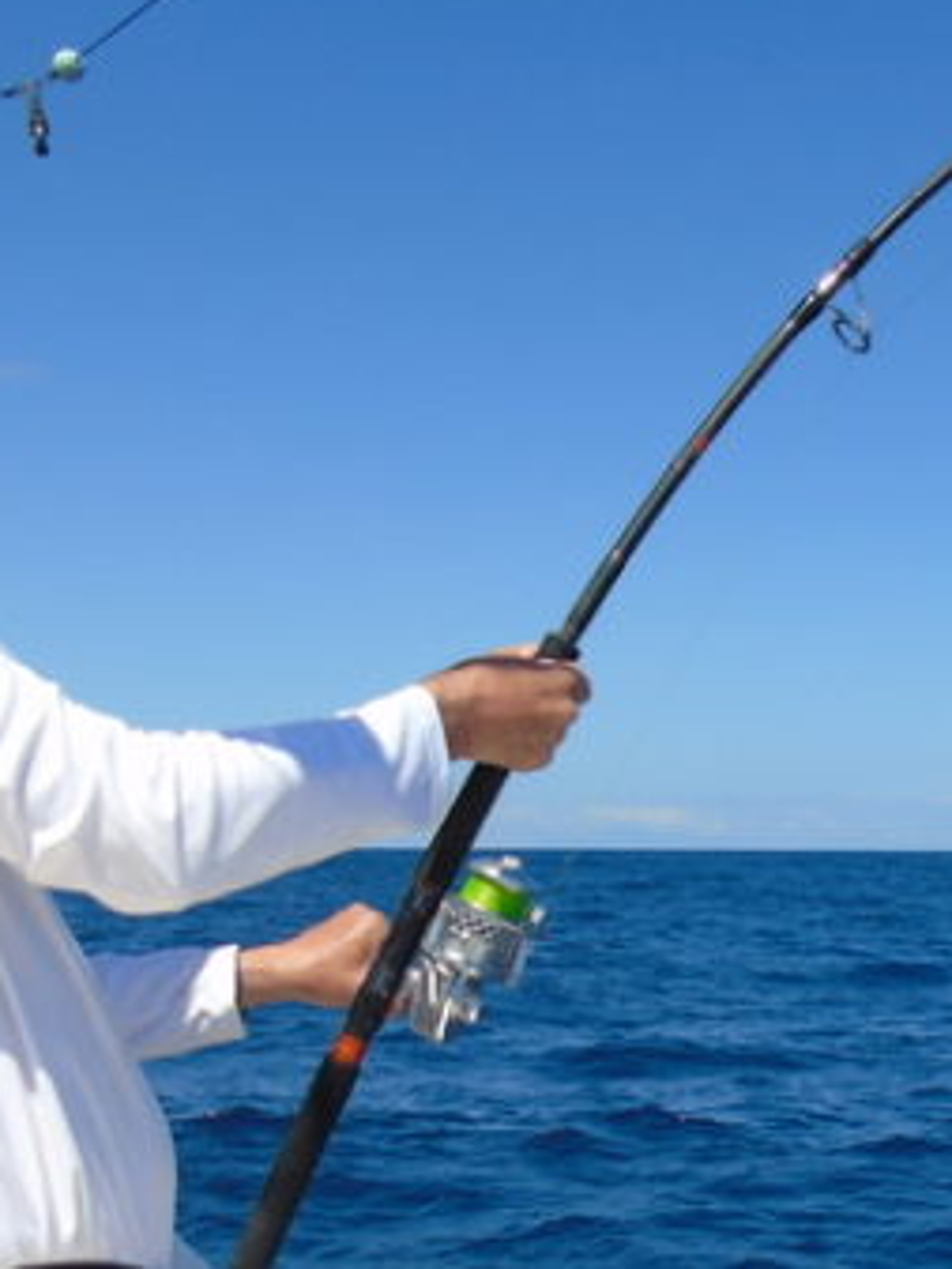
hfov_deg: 25.1
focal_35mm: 57
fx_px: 2089
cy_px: 941
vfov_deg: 33.2
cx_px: 805
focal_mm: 4.4
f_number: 3.8
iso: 80
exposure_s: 1/1000
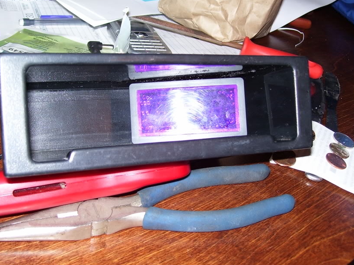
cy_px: 128
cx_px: 166
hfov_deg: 42.1
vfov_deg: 32.2
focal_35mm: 45
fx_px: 460
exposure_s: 1/60
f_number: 2.7
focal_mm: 6
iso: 80
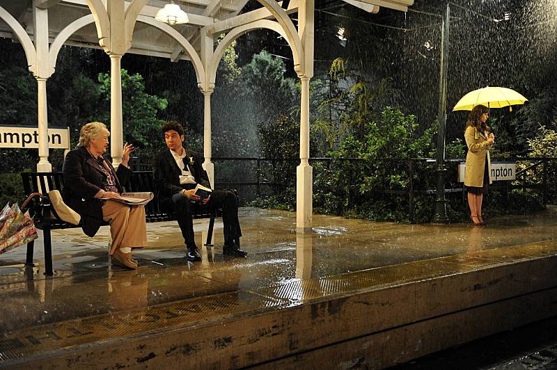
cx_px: 278
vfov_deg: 35.0
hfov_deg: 50.7
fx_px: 587
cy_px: 185
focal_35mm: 38
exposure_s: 1/160
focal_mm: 38
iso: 4000
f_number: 3.2
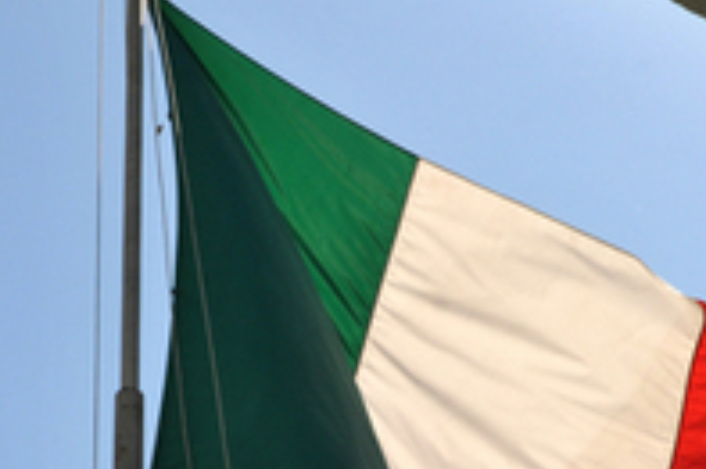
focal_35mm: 111
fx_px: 2182
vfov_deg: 12.1
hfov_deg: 18.4
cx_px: 353
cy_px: 467
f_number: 18
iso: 250
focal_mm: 27
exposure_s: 1/250
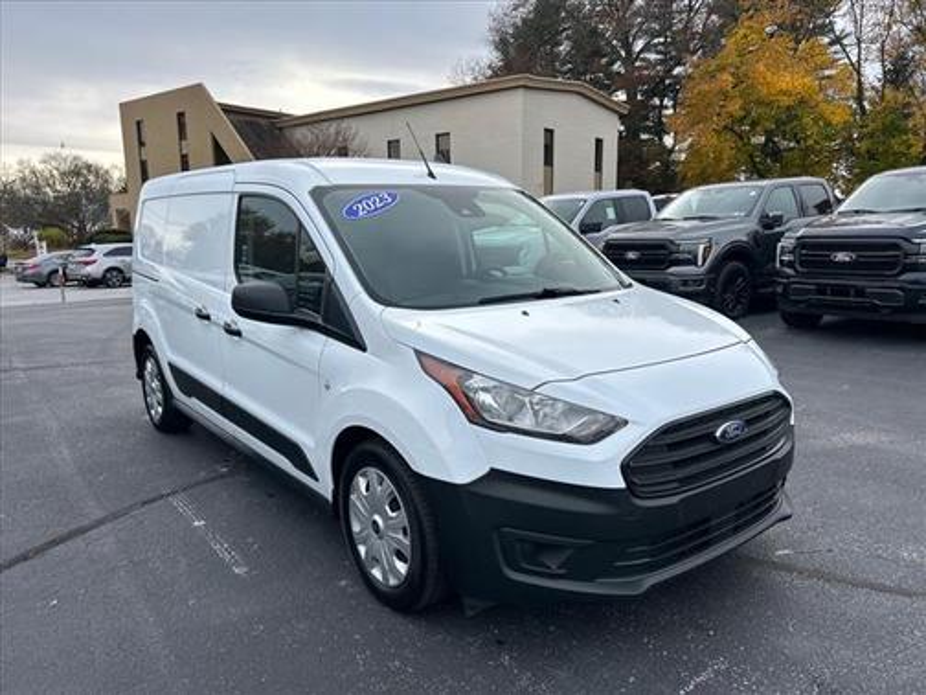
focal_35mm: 26
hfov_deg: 67.3
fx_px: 696
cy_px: 348
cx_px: 463
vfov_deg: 53.1
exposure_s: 1/2045
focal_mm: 5.7
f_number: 1.5
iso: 50
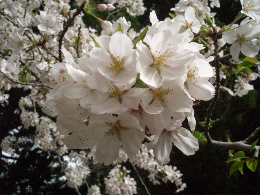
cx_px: 130
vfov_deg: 39.7
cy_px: 98
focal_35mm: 36
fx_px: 270
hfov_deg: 51.4
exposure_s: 1/640
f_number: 8
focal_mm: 4.8
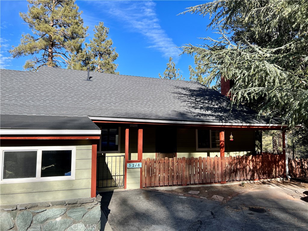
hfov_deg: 67.3
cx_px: 154
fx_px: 231
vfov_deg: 53.1
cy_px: 116
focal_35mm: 26
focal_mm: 5.7
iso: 50
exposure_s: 1/2695
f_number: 1.5
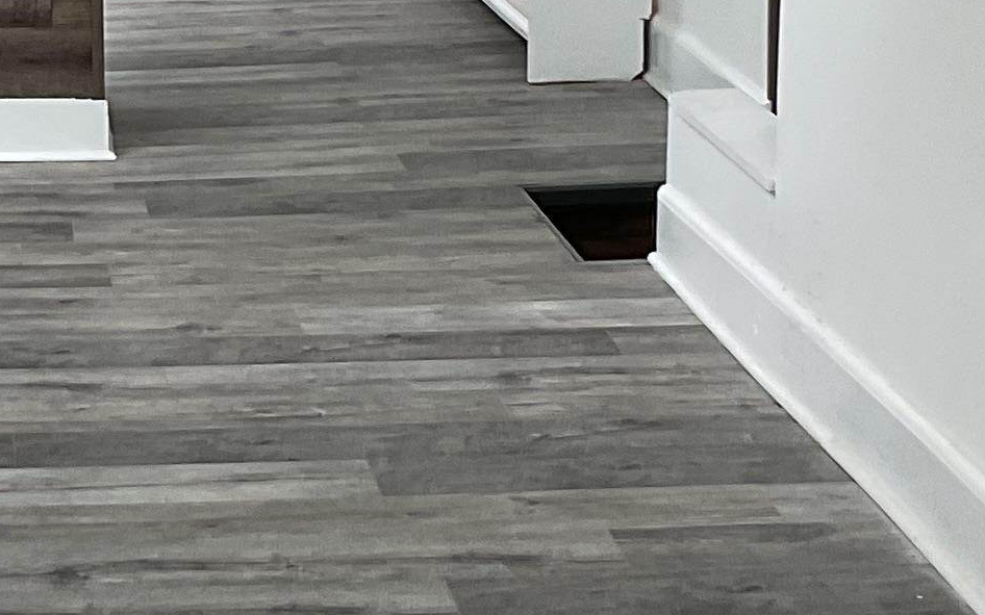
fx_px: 3516
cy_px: 248
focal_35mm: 131
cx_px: 178
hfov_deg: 15.8
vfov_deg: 10.0
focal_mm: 3
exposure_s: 1/60
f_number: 1.8
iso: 32
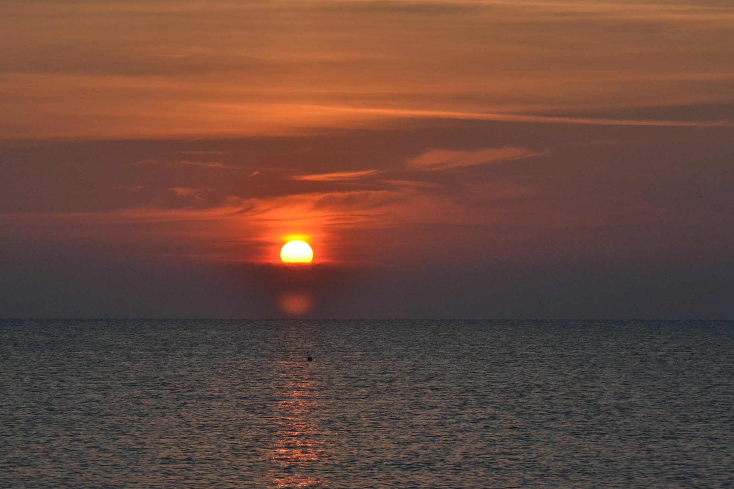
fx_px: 3343
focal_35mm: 164
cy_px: 256
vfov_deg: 8.4
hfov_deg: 12.5
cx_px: 300
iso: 800
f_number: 11
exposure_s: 1/1250
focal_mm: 90
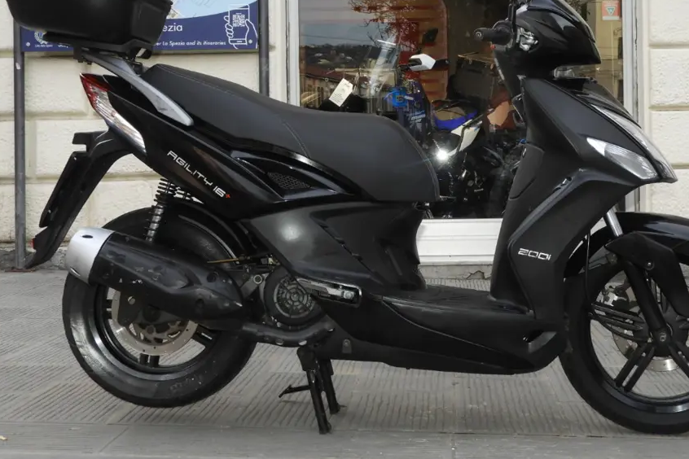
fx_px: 1129
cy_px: 147
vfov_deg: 22.9
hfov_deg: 33.8
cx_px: 425
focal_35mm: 59
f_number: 3.8
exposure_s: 1/80
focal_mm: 7.2
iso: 100
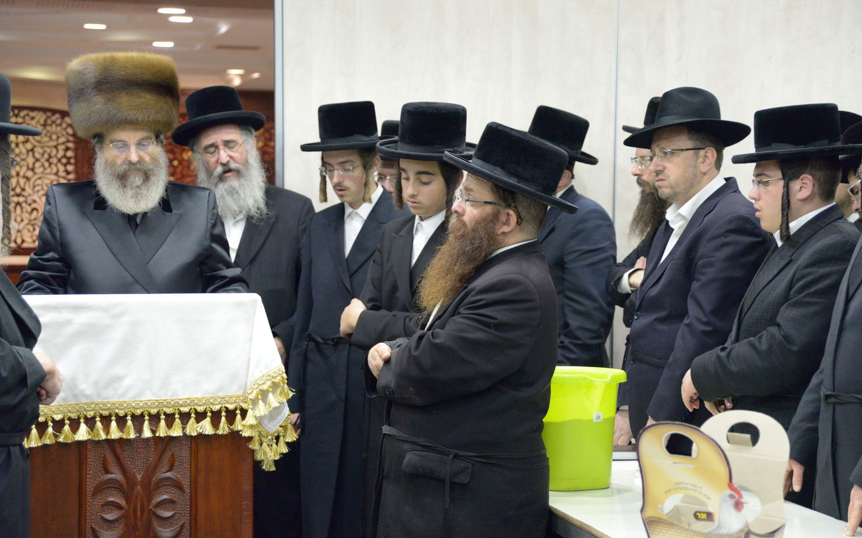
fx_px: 2161
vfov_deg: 14.2
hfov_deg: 22.6
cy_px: 284
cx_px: 430
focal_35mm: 92
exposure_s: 1/250
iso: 6400
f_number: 5.3
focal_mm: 90
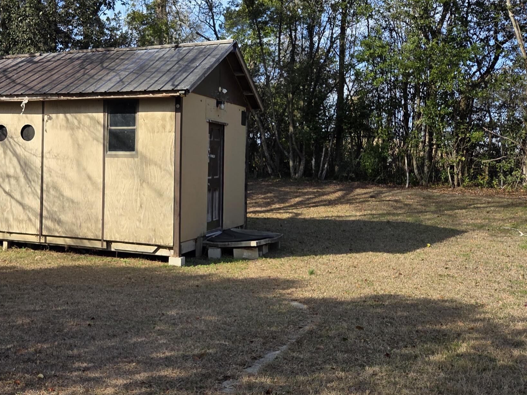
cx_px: 107
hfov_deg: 42.8
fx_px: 639
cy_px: 137
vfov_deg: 34.1
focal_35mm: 42
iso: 80
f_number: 1.8
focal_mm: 5.4
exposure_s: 1/2071
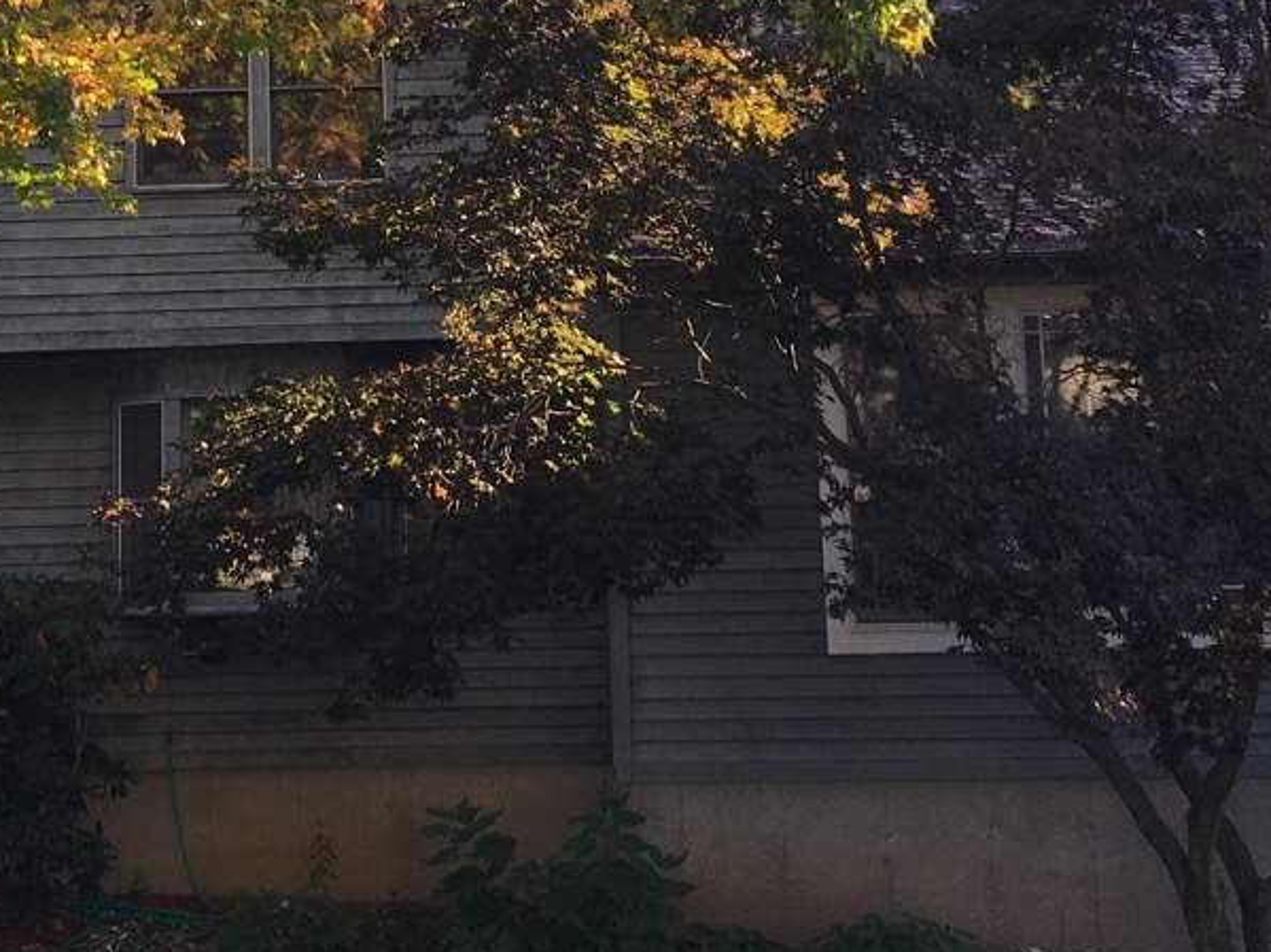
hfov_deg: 24.6
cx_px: 410
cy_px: 155
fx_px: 2900
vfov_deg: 18.4
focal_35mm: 79
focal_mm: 4.15
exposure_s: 1/273
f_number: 2.2
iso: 25
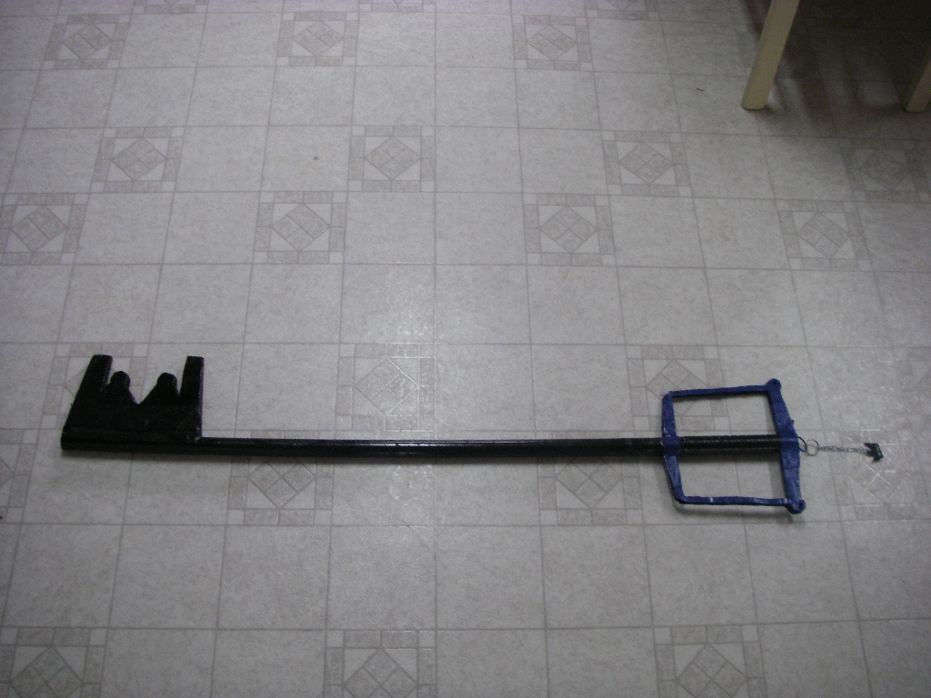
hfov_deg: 49.0
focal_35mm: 38
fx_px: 1022
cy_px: 349
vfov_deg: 37.7
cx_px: 466
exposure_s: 1/50
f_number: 3.3
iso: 200
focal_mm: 6.3
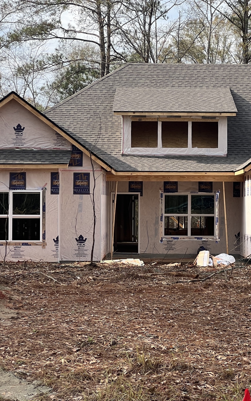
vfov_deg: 19.1
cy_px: 201
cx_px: 185
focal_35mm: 109
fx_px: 1193
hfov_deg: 12.0
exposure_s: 1/285
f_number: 2.8
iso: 32
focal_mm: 9
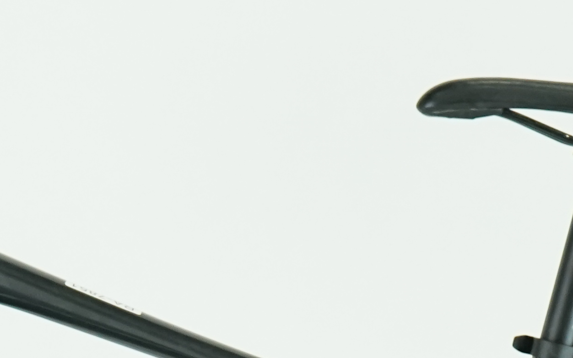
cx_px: 210
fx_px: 3966
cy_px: 621
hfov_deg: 8.3
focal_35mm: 254
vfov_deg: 5.1
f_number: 5.6
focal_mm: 52
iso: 1600
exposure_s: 1/200
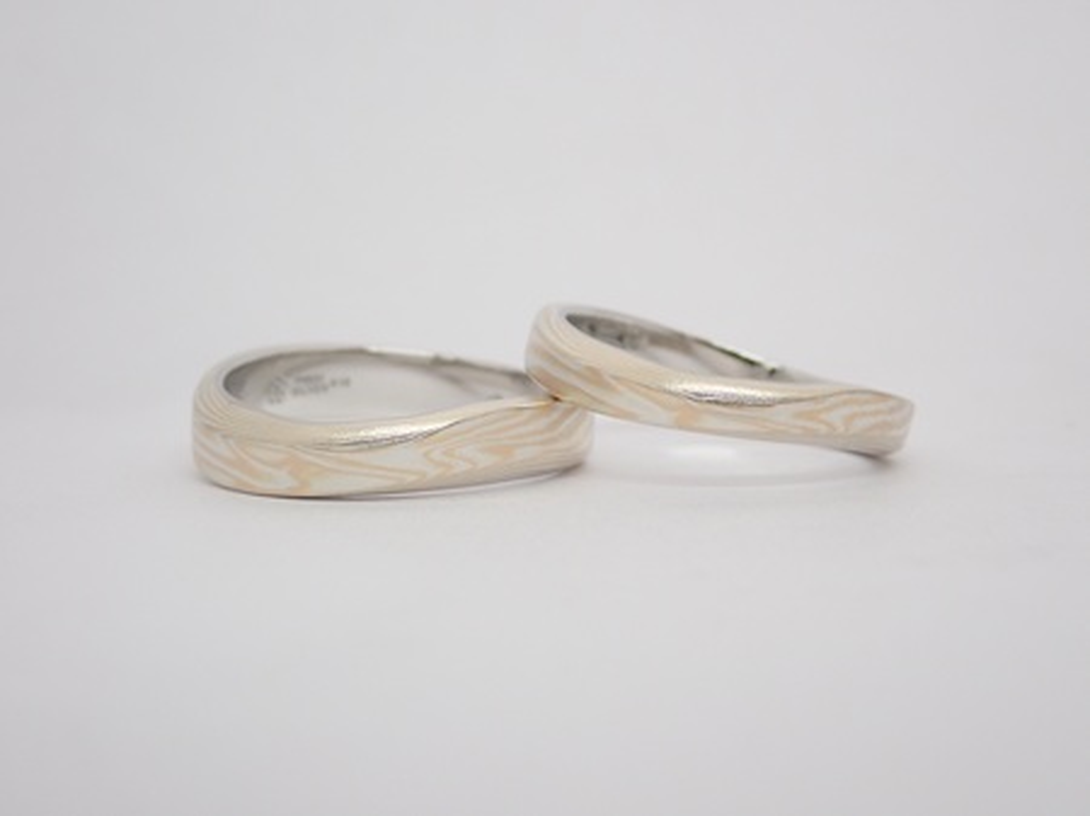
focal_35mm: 77
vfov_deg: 19.1
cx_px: 545
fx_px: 2423
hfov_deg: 25.3
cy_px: 408
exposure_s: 1/125
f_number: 4.1
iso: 200
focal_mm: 13.65
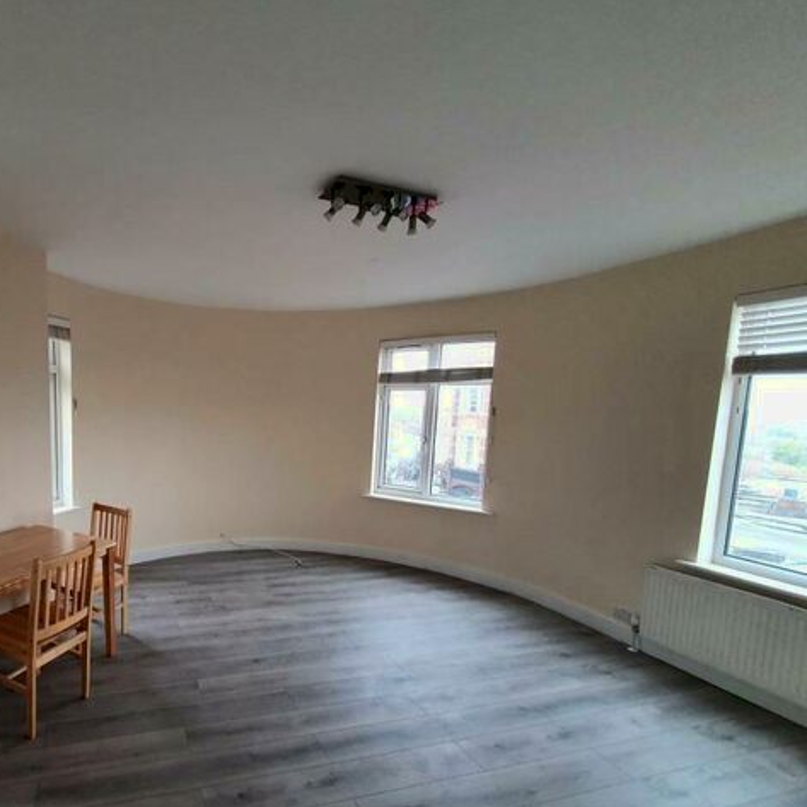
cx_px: 217
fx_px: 448
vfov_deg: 83.7
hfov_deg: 78.6
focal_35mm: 17
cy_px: 444
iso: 125
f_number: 2.2
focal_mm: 1.8
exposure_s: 1/50
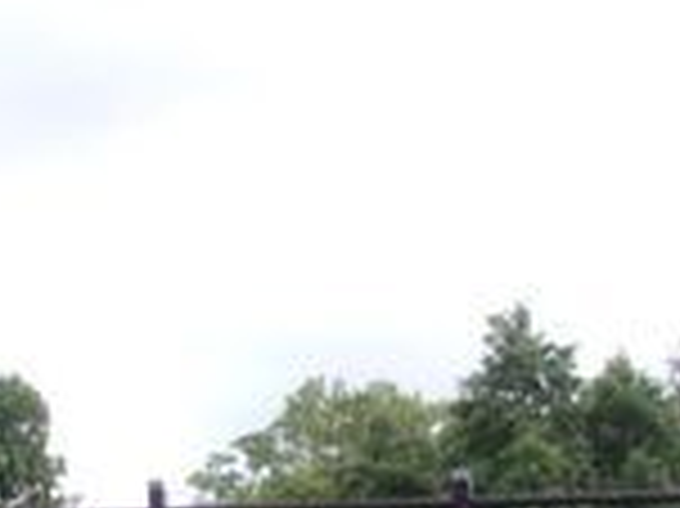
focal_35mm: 129
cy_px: 859
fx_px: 2532
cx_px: 180
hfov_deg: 15.2
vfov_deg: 10.9
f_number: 5.7
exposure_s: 1/89.3
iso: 64
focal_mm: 6.4
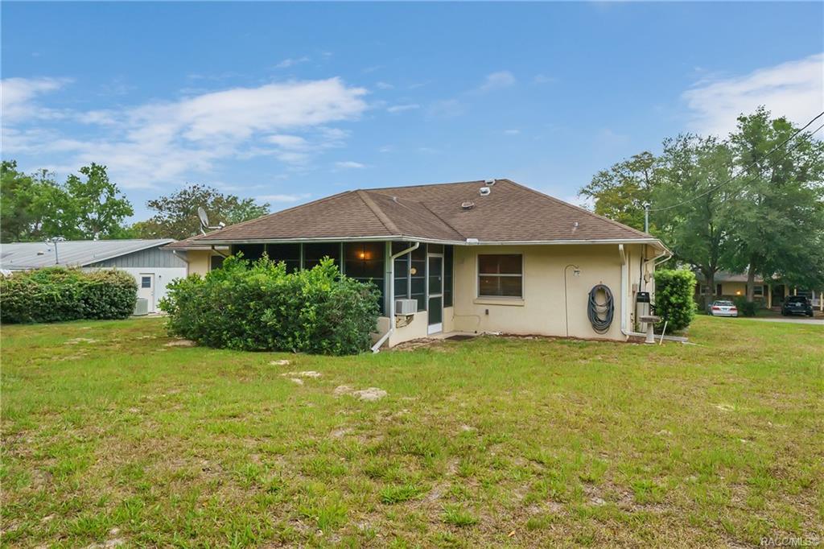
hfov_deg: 81.2
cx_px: 412
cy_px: 274
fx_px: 480
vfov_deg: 59.5
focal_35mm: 21
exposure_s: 1/60
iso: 320
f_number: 8
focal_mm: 14
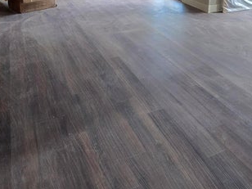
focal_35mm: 36
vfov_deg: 34.4
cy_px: -18
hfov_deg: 51.1
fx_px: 262
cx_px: 147
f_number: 2.2
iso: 200
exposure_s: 1/60
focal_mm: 2.2
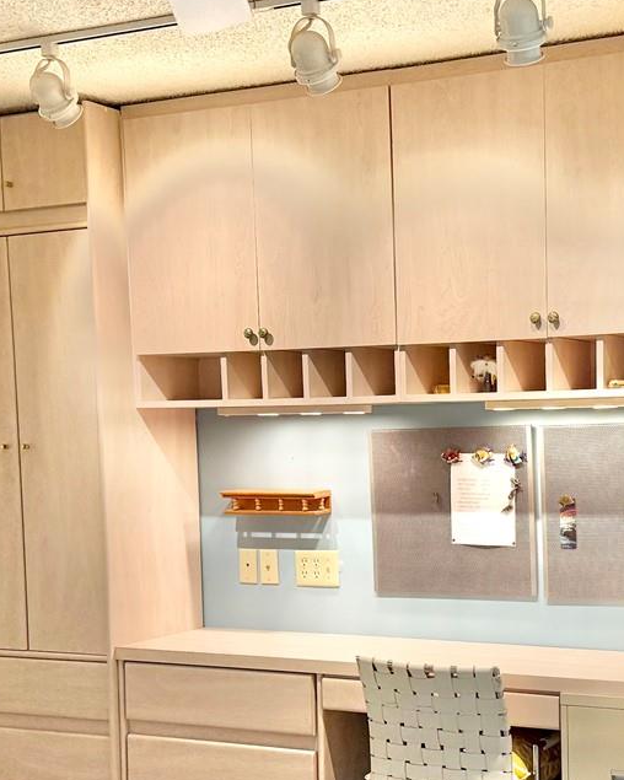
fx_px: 1362
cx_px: 500
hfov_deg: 25.4
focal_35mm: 59
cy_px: 542
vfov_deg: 31.6
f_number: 1.78
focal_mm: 6.76
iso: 200
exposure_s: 1/219
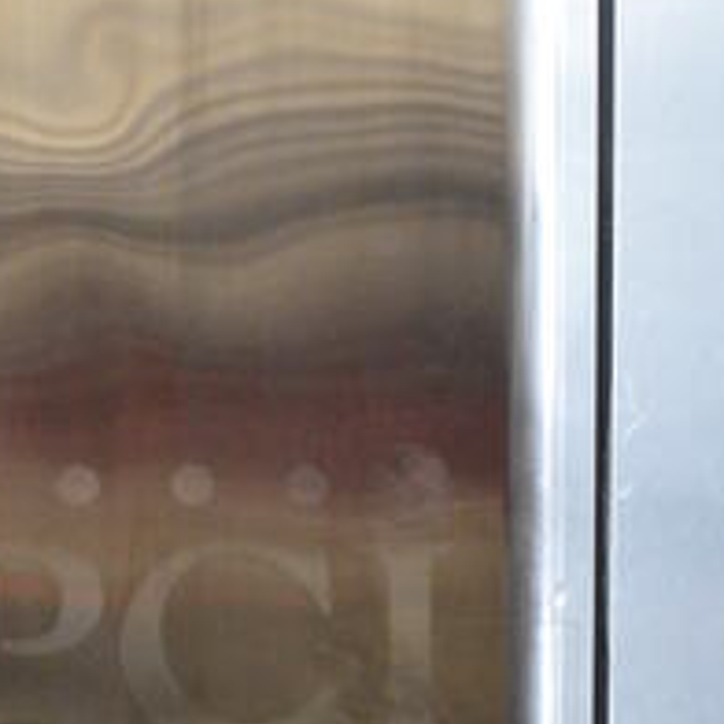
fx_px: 2816
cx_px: 192
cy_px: 637
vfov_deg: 14.5
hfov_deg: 14.6
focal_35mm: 119
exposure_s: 1/125
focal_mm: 20
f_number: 3.5
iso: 1250
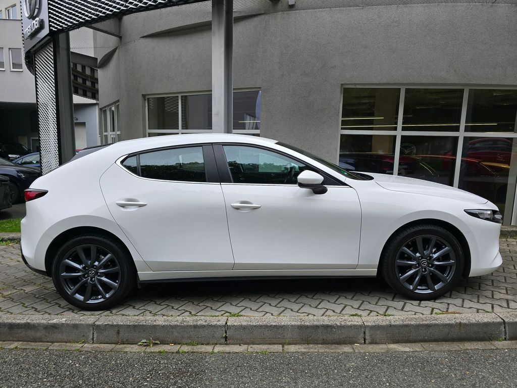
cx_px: 258
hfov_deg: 73.9
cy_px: 194
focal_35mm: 23
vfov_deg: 58.9
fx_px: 344
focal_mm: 6.3
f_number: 1.7
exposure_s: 1/180
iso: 25
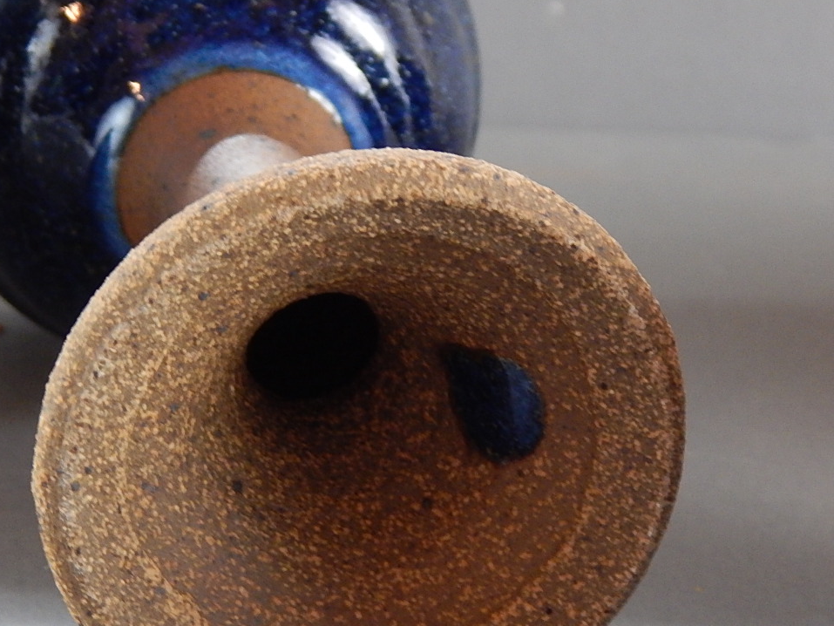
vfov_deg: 14.5
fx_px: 2458
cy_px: 445
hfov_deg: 19.3
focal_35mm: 102
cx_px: 388
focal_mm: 10.9
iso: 400
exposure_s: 1/15
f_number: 4
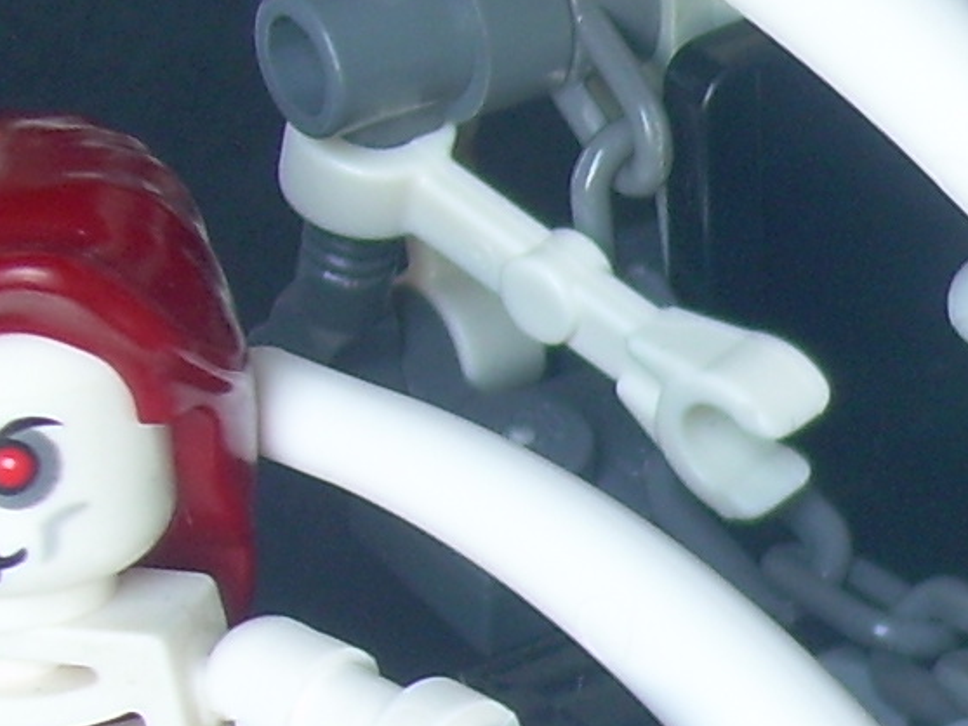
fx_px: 7412
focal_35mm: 265
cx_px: 1889
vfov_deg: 5.6
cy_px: 834
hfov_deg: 7.2
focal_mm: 11
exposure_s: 1/9.5
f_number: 3.6
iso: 50
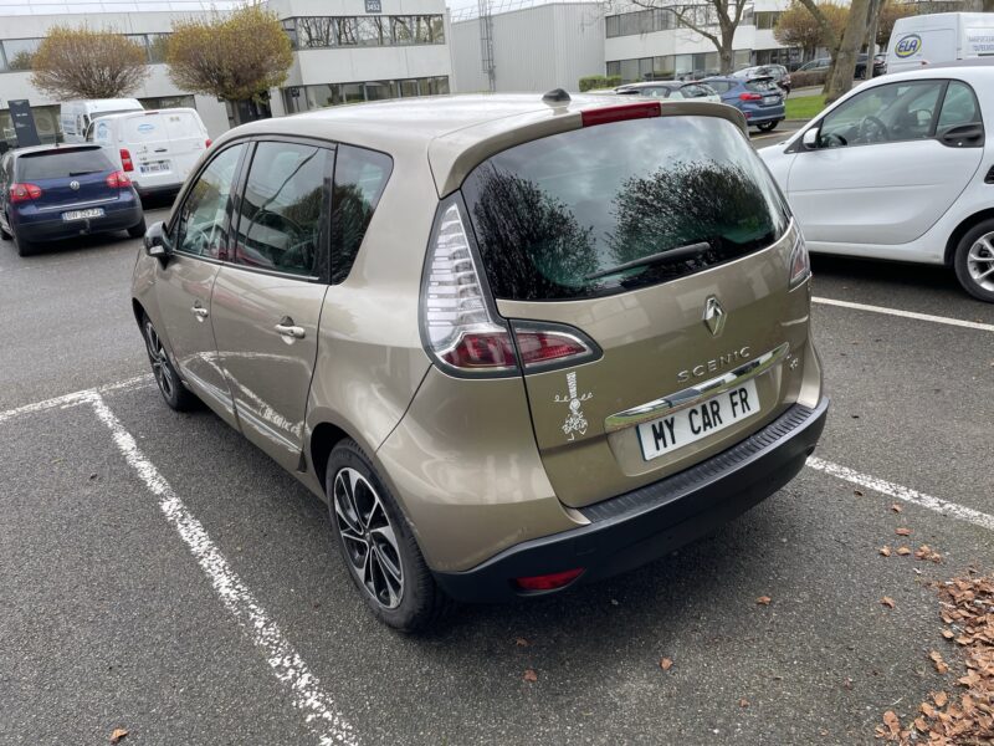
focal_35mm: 26
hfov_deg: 67.3
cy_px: 373
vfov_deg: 53.1
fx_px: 747
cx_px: 497
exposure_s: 1/686
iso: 32
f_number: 1.6
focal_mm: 4.2
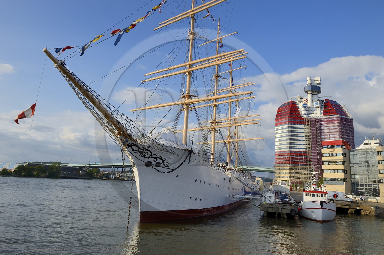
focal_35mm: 24
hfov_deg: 73.8
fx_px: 256
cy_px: 128
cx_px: 192
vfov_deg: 53.1
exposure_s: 1/400
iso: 200
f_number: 11
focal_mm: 24
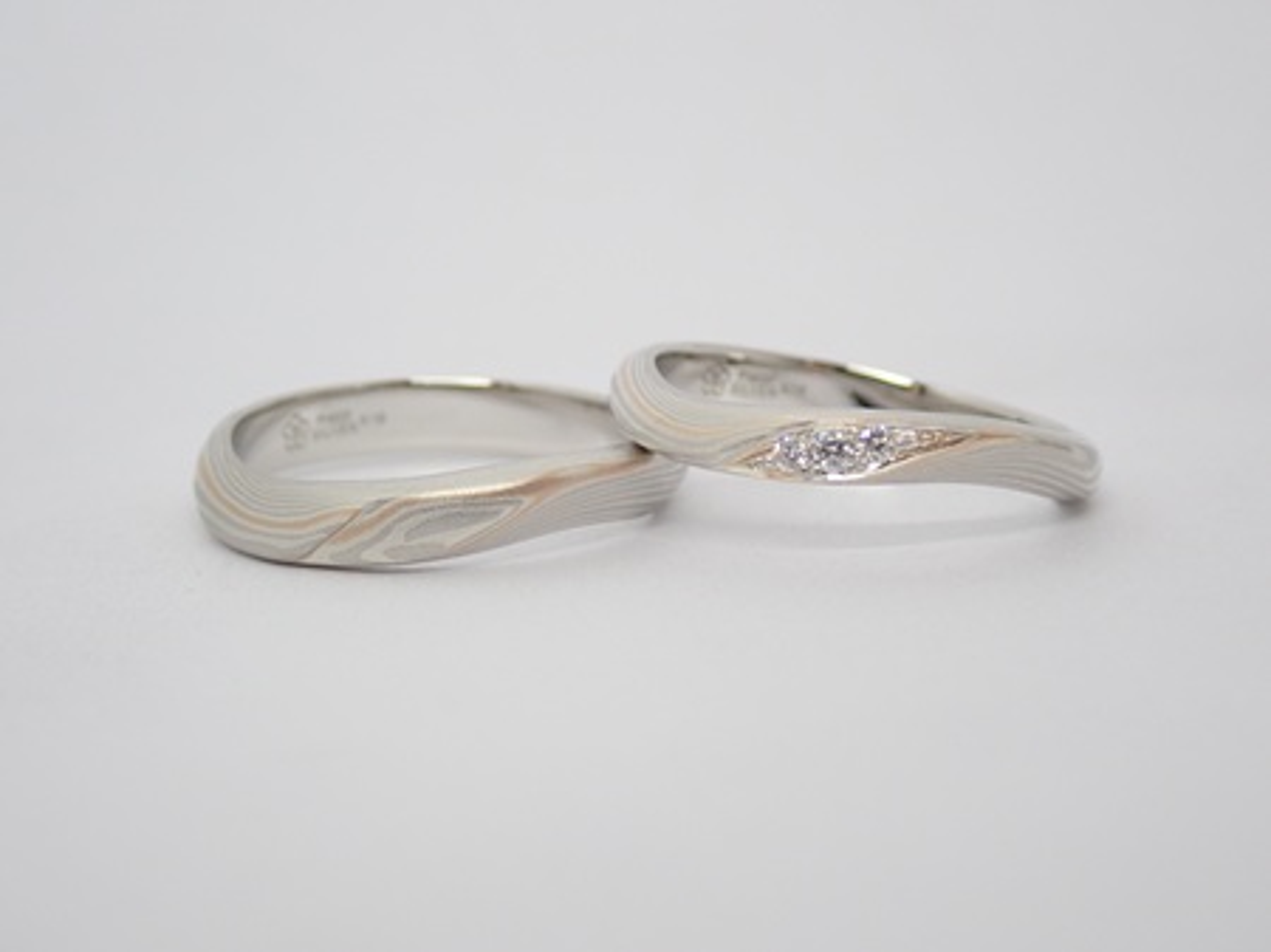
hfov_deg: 25.3
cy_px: 476
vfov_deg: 19.1
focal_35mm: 77
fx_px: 2826
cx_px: 636
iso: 200
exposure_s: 1/125
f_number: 4.1
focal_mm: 13.65
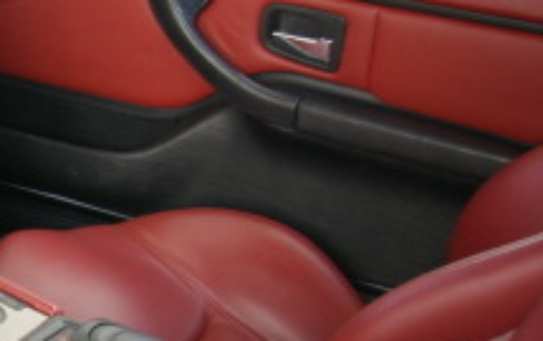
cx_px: -263
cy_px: 265
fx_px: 1549
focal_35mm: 105
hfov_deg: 17.9
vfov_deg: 12.5
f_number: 4
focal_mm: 23
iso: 400
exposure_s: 1/45
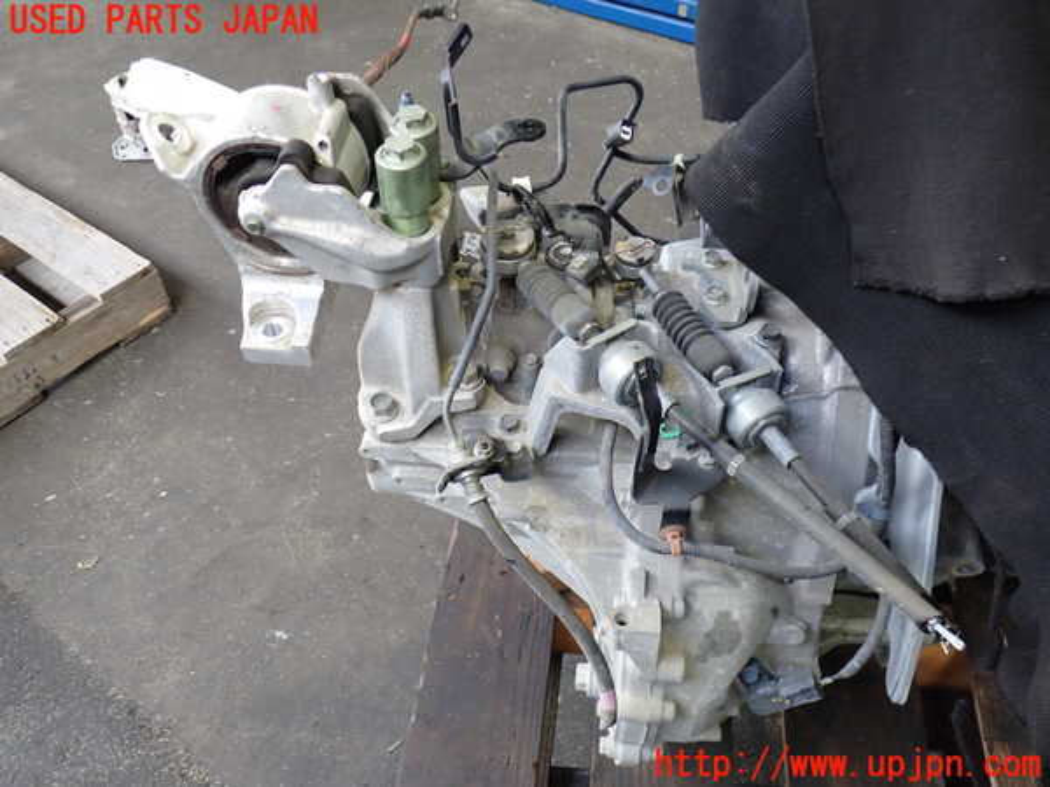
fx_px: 910
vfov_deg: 46.8
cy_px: 394
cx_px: 525
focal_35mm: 30
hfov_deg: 60.0
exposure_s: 1/50
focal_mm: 5.4
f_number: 2.3
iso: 200
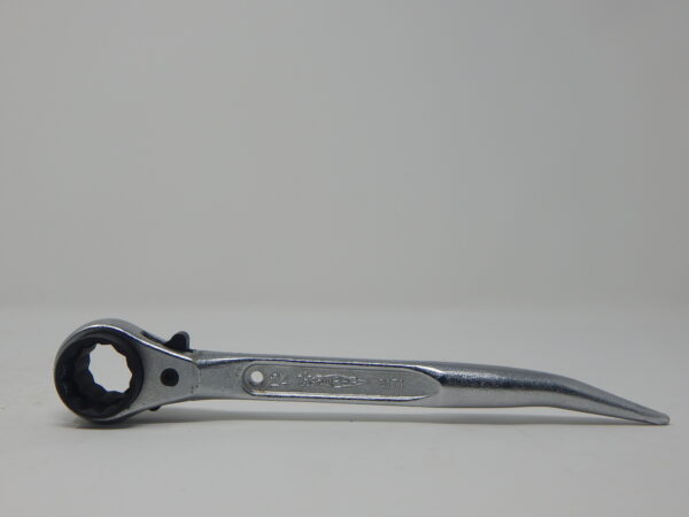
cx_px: 344
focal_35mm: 48
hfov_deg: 39.7
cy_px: 258
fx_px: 955
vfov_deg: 30.3
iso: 125
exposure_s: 1/125
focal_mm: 8.6
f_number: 3.7
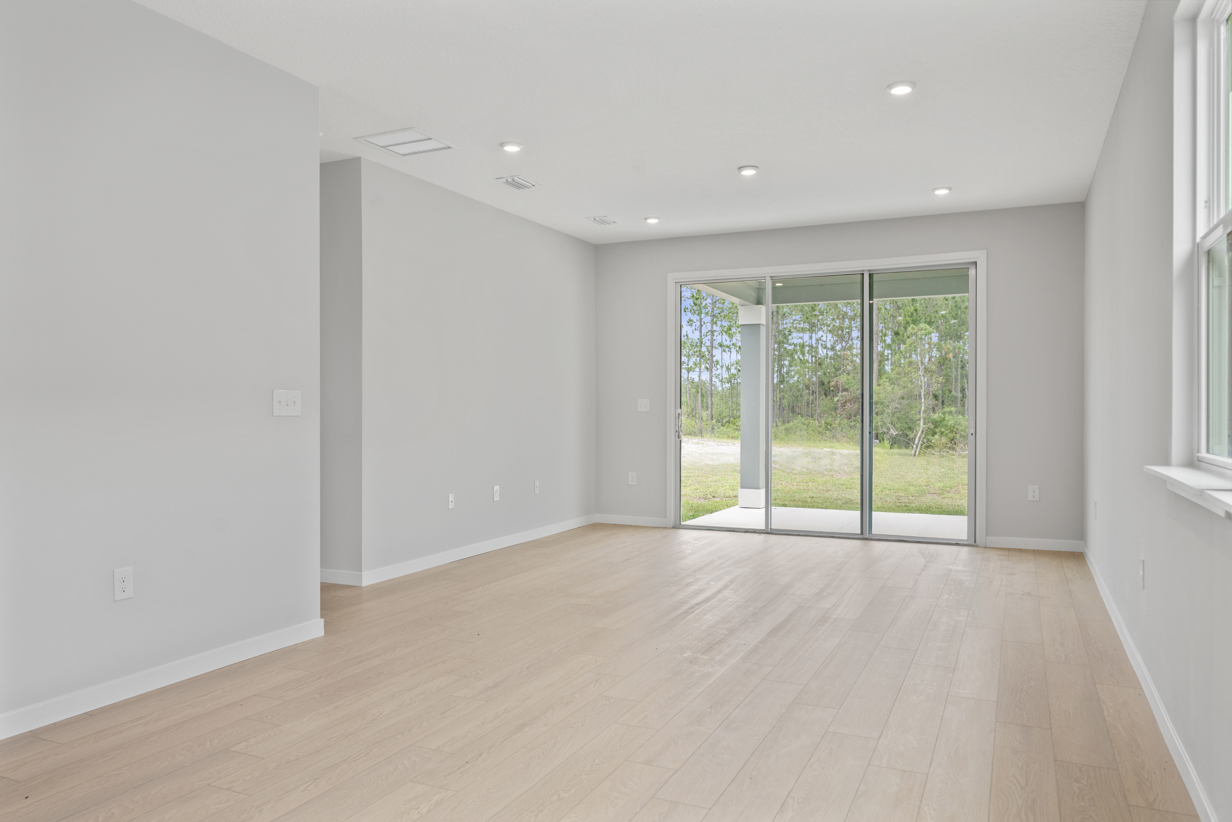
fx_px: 873
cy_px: 411
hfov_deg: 70.4
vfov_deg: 50.4
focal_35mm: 26
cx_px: 616
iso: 400
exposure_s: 1/60
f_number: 7.1
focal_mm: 25.5
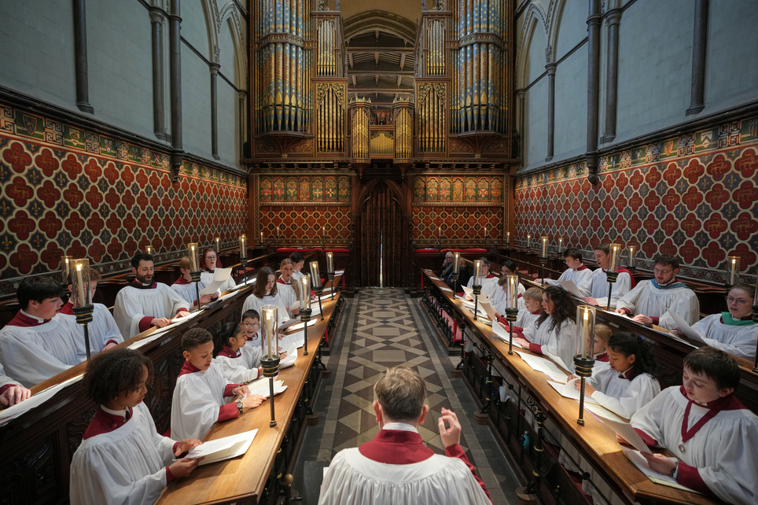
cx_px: 376
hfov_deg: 93.3
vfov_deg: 70.4
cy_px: 247
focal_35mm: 17
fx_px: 358
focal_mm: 16
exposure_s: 1/80
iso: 1600
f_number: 2.8
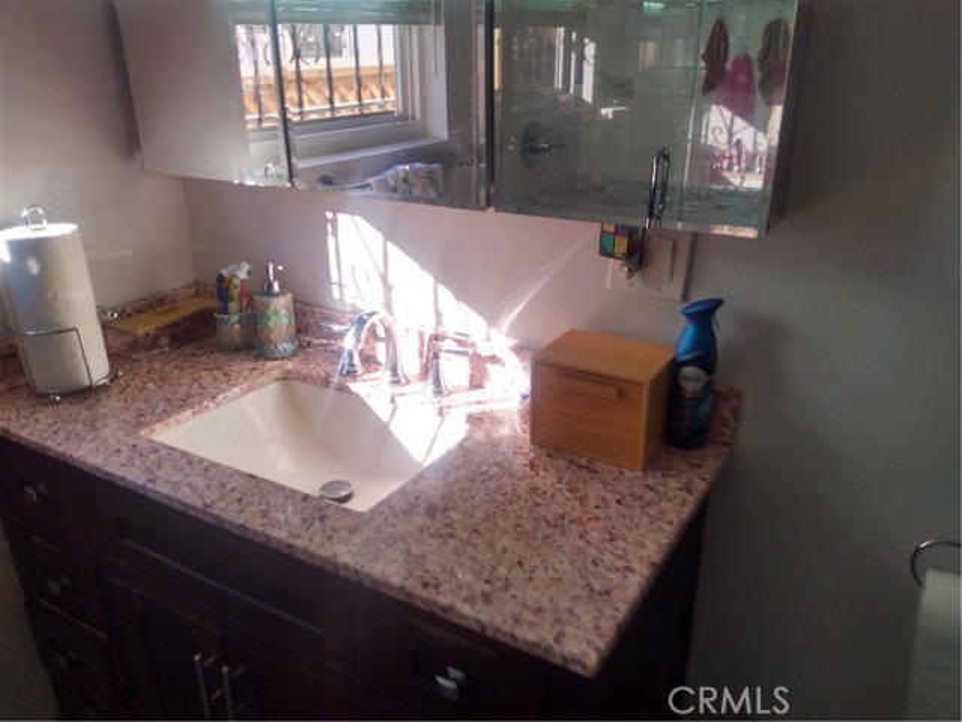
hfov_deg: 81.7
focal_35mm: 20
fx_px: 556
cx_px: 481
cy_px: 361
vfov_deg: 66.0
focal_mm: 3.54
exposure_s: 1/137
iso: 100
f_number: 2
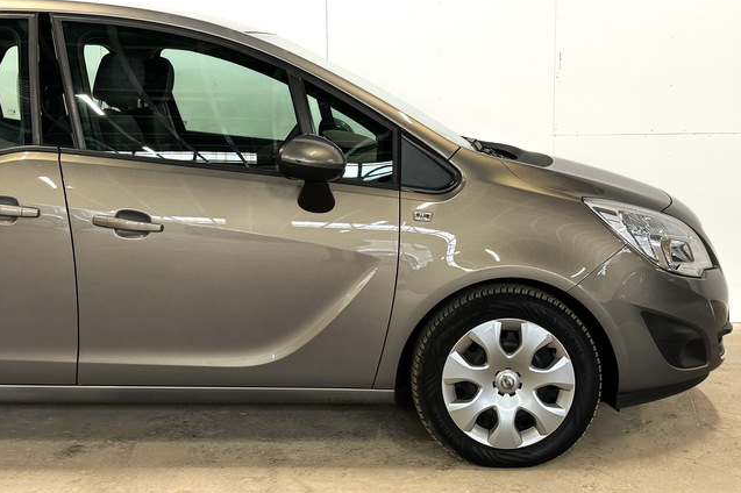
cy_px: 210
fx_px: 1049
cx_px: 376
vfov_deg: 26.4
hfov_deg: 38.9
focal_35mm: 51
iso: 100
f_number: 1.8
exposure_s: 1/50
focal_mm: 6.86
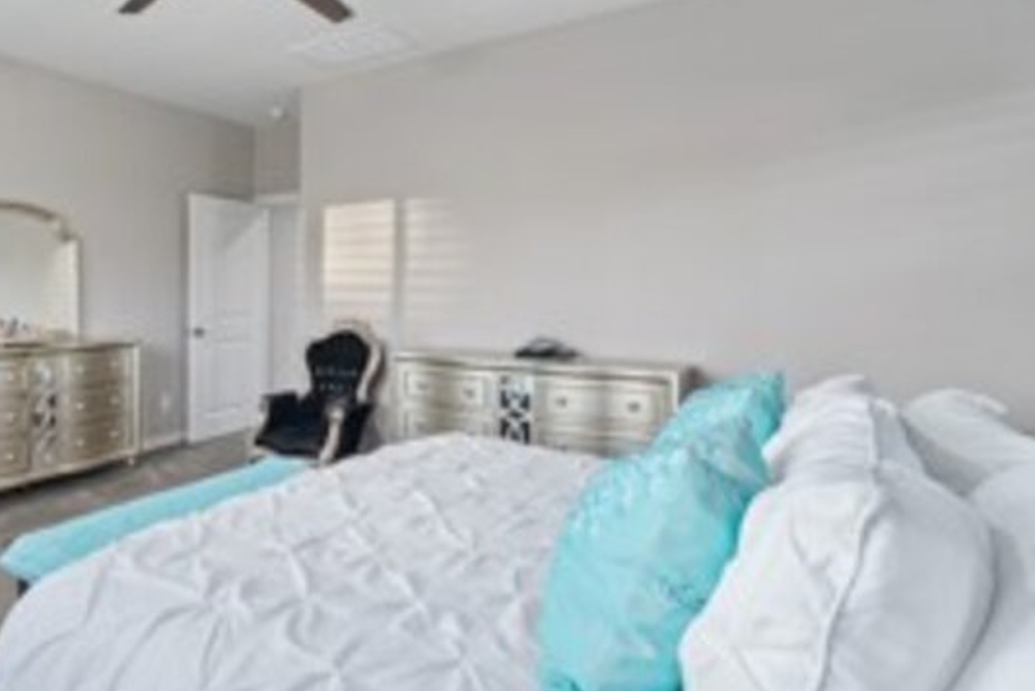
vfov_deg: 57.3
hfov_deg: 73.3
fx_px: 633
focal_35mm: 22
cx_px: 264
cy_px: 334
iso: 320
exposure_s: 1/4
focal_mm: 14
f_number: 7.1
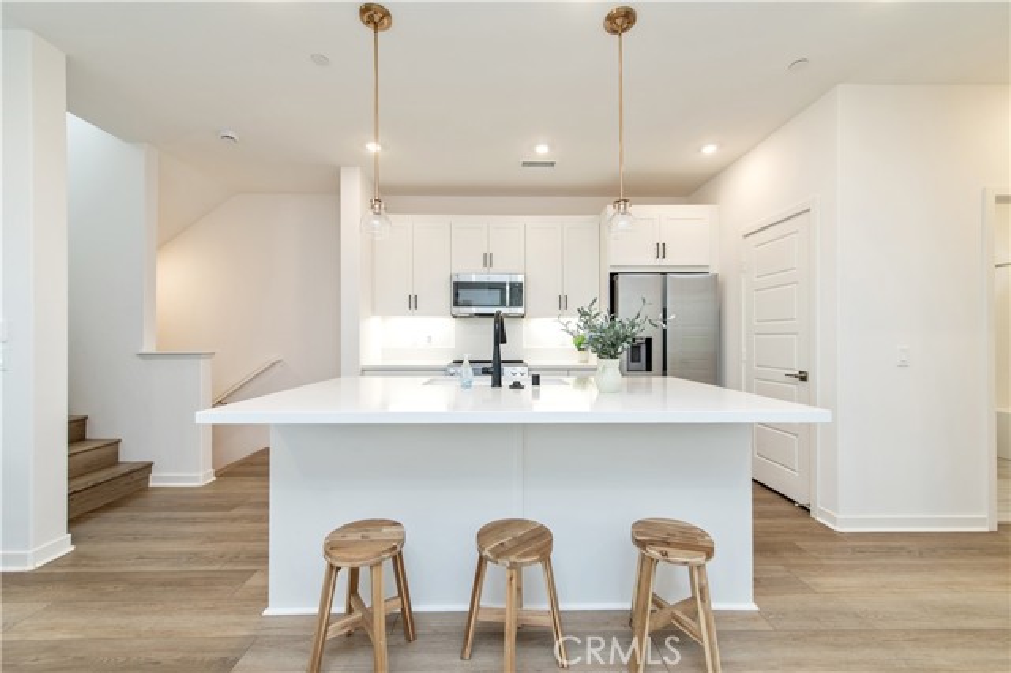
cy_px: 336
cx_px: 506
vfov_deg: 81.1
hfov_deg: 104.3
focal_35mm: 14
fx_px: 393
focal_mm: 14
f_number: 4
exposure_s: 1/60
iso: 360
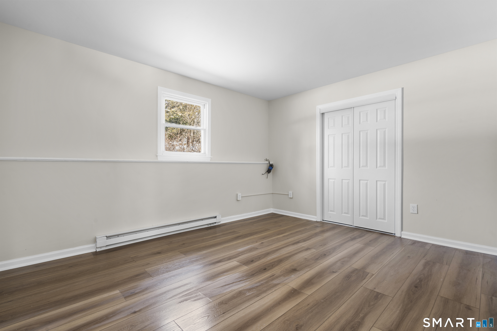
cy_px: 166
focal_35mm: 16
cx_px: 248
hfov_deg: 96.7
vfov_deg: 73.7
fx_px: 221
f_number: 9
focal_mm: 16
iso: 200
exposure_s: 3.2
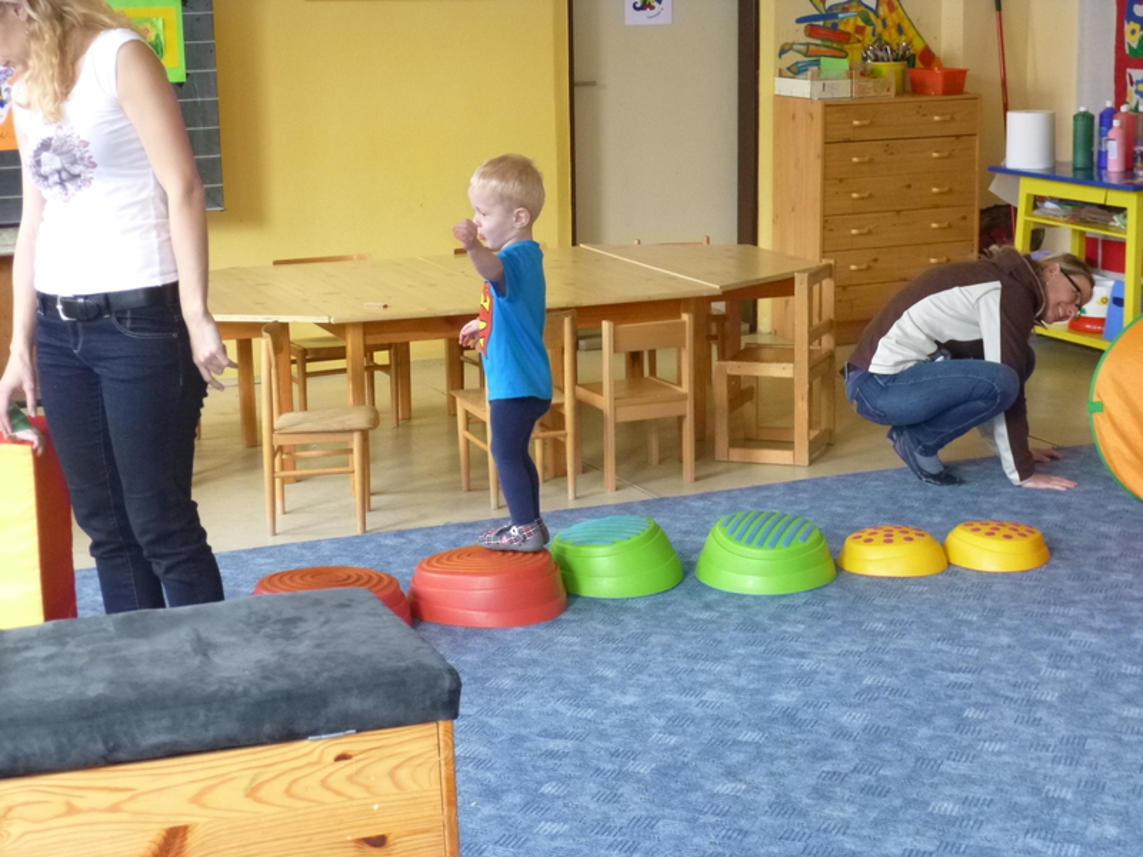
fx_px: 1981
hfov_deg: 32.2
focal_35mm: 60
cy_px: 428
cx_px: 572
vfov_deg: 24.4
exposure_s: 1/60
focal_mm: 10.7
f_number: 4.3
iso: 320
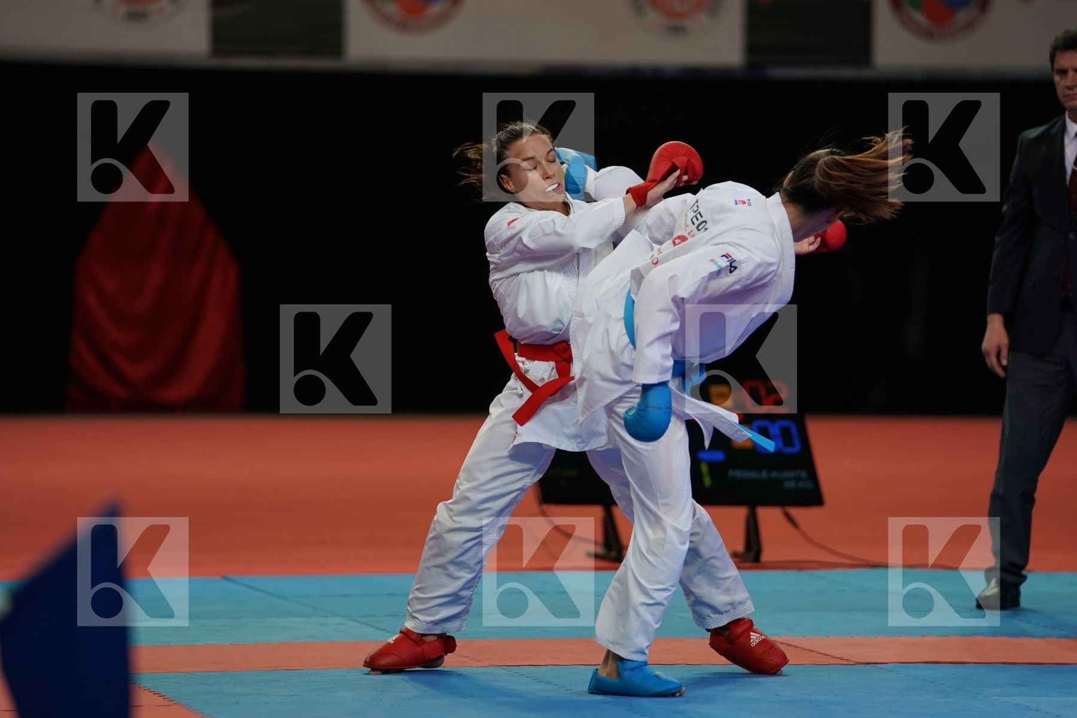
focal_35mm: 181
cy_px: 359
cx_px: 538
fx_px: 5414
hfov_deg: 11.4
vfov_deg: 7.6
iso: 640
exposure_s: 1/1000
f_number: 2.8
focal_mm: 181
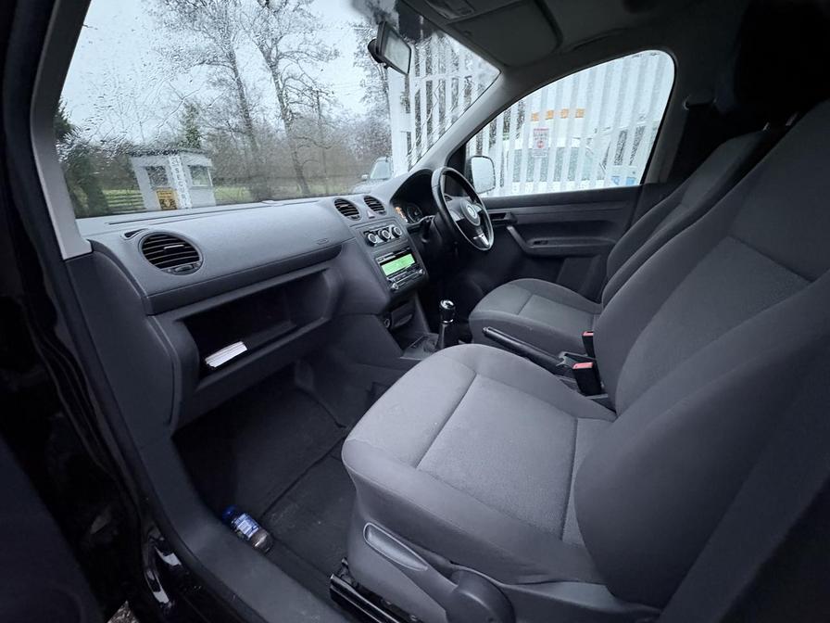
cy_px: 312
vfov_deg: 85.7
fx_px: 336
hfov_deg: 102.1
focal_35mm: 14
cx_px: 415
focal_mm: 2.22
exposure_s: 1/30
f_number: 2.2
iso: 1250
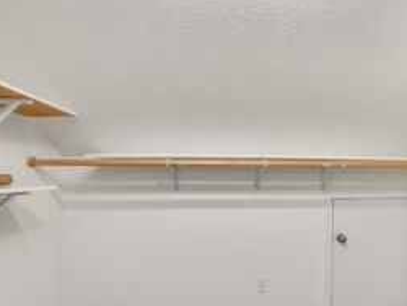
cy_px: 186
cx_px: 231
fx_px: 235
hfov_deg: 81.2
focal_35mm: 20
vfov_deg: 65.3
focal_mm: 13
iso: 1000
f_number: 7.1
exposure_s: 1/6
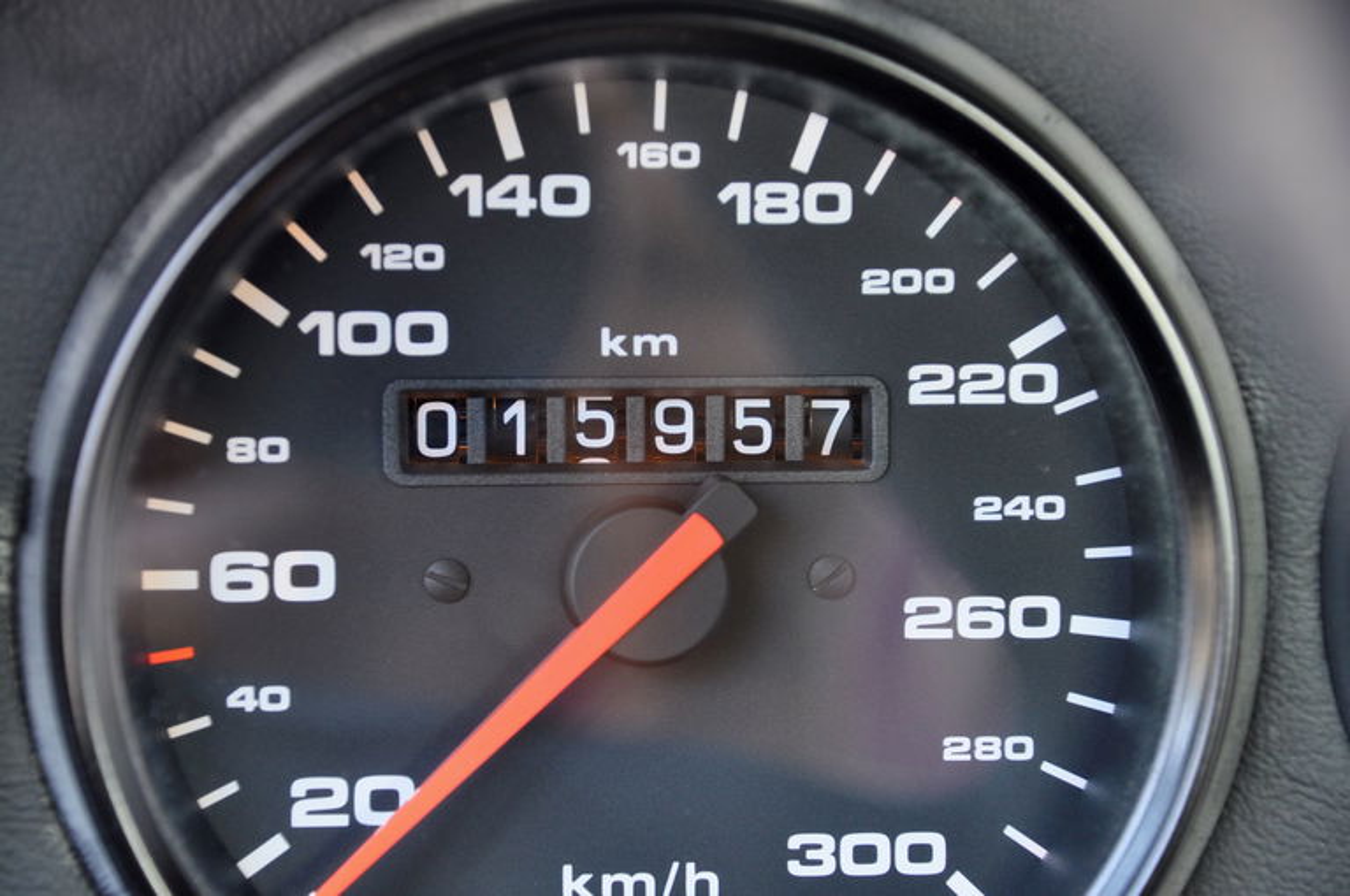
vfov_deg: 10.1
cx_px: 675
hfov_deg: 15.2
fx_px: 5056
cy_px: 448
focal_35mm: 135
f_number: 5.3
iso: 500
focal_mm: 90
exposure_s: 1/8
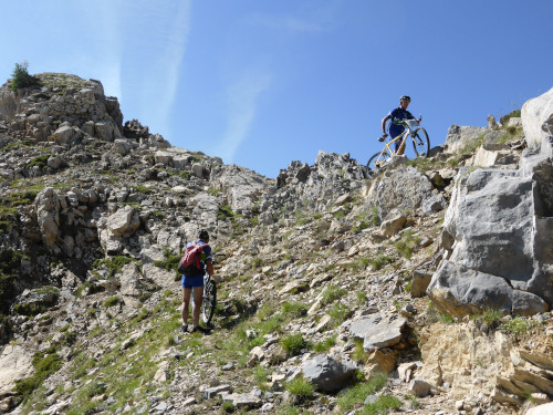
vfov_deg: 40.7
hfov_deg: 52.6
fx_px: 559
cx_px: 276
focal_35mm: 35
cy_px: 208
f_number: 3.7
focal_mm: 6.1
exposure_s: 1/800
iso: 100
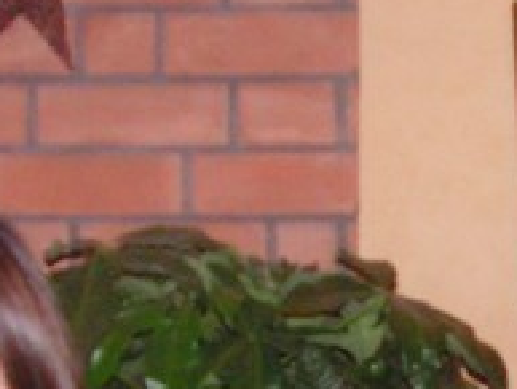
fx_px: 2227
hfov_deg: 13.0
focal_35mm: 149
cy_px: 571
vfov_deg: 9.7
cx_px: 573
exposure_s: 1/40
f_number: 3.2
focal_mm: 6
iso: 200
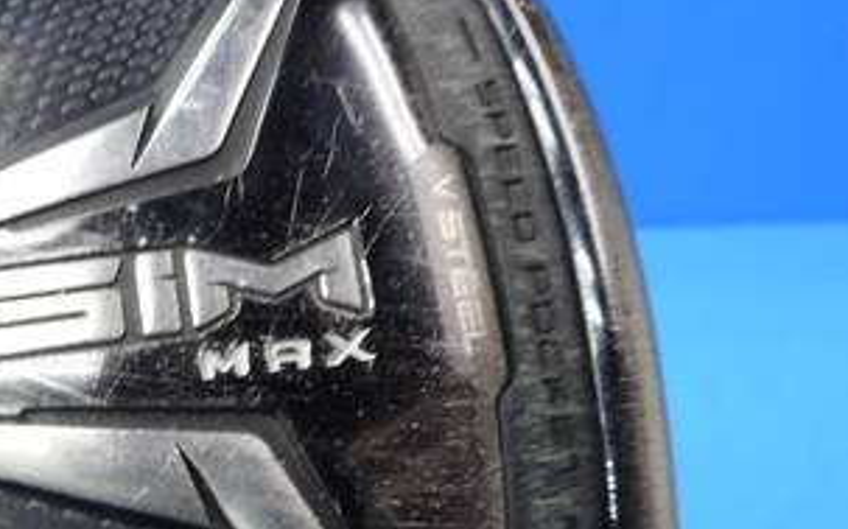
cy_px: 375
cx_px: 263
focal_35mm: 56
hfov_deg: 35.8
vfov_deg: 23.0
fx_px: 1293
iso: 140
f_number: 3.7
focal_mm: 4.5
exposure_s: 1/30
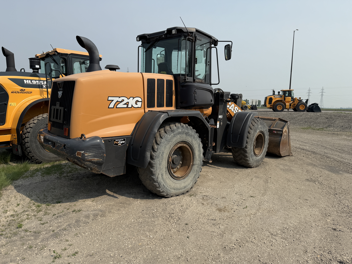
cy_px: 132
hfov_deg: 71.6
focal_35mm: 24
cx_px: 176
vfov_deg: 56.8
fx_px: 244
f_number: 1.78
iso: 80
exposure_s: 1/5714
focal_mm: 6.76
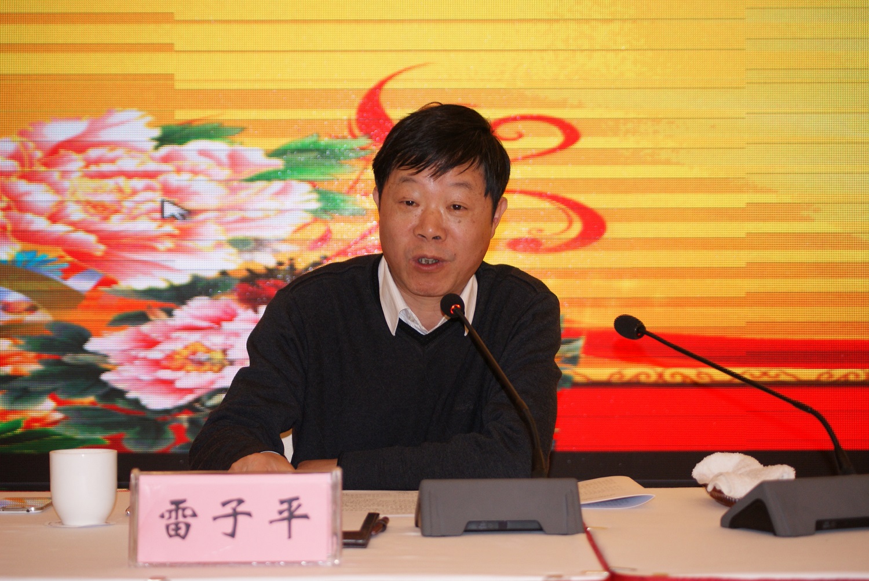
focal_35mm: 90
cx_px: 434
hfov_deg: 22.6
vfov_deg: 15.2
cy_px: 290
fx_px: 2175
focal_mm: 60
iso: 400
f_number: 4
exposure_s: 1/100
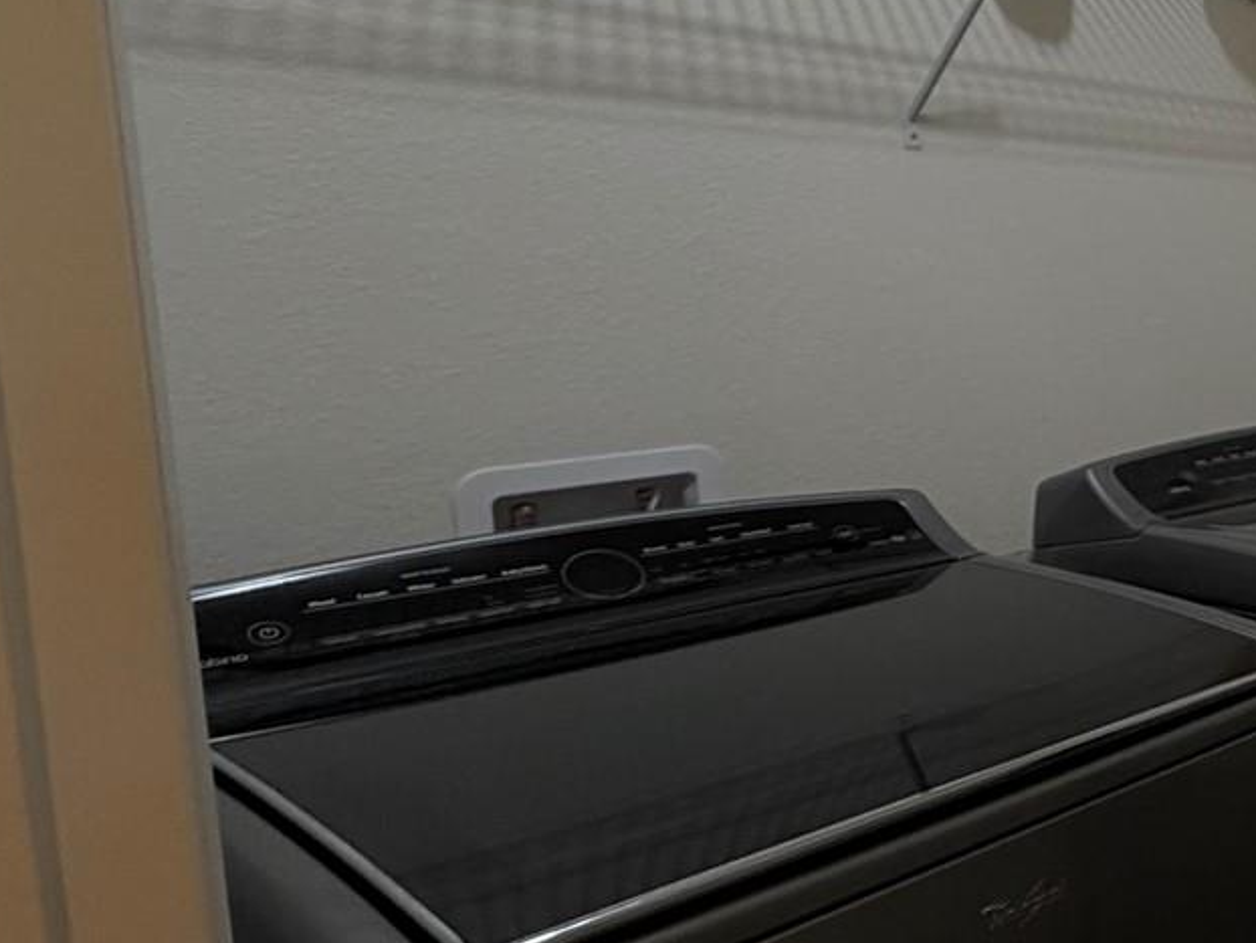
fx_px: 1307
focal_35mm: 36
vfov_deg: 39.6
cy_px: 410
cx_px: 1591
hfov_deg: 36.2
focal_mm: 2.22
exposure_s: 1/120
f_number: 2.2
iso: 200
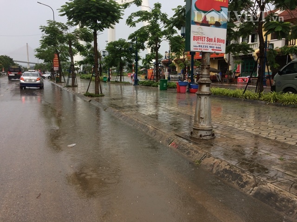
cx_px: 148
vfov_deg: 48.2
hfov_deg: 61.7
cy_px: 111
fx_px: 249
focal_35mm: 29
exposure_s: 1/109
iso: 32
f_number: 2.2
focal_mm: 4.15
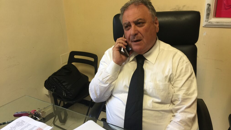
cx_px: 117
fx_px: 196
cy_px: 76
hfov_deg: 61.0
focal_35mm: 32
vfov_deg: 36.6
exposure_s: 1/17
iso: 40
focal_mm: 4.15
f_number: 2.2
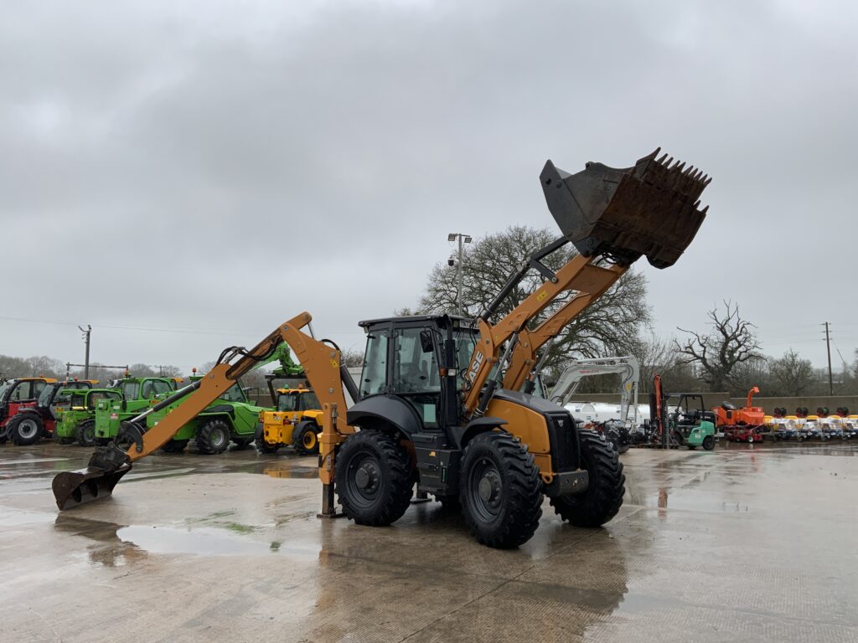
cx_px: 429
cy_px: 322
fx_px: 719
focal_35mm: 29
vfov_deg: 48.2
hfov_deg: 61.7
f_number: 1.8
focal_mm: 3
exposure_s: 1/122
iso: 20
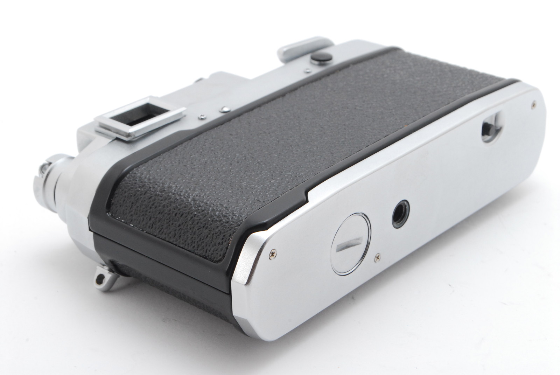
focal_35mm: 82
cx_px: 280
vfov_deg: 16.6
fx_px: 1285
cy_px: 188
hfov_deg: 24.6
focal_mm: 55
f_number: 18
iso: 500
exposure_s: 1/100
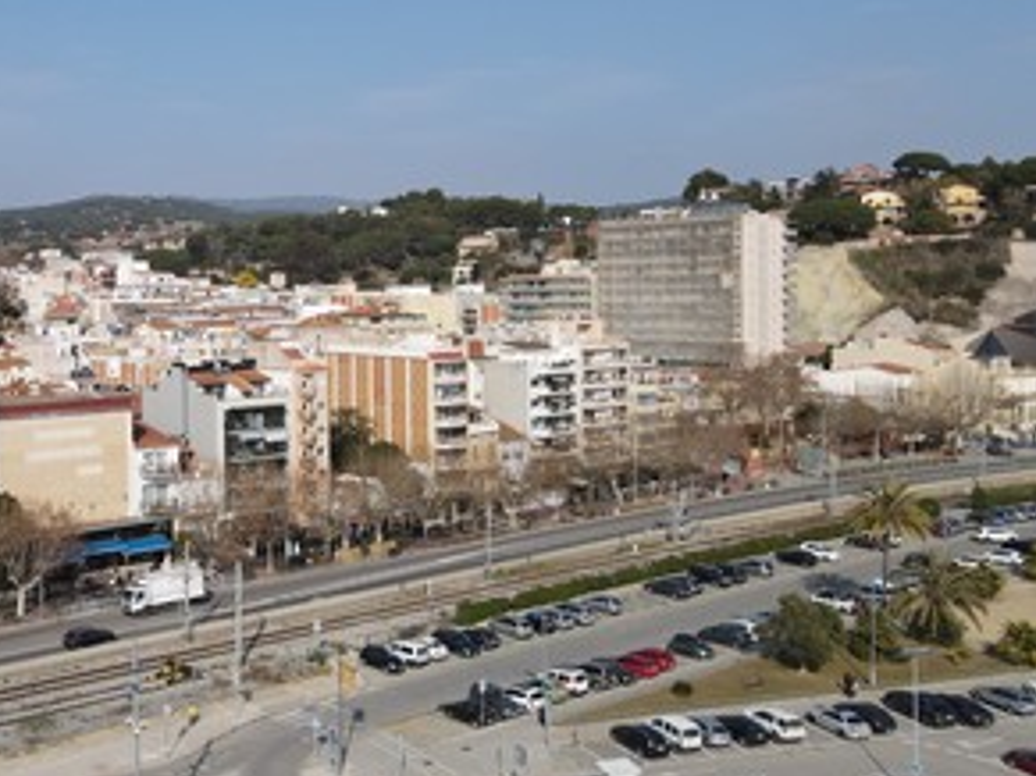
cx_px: 221
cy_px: 322
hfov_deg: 46.6
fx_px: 1137
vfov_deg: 37.6
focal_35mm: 38
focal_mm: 4.5
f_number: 2.8
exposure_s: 1/1000
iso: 100
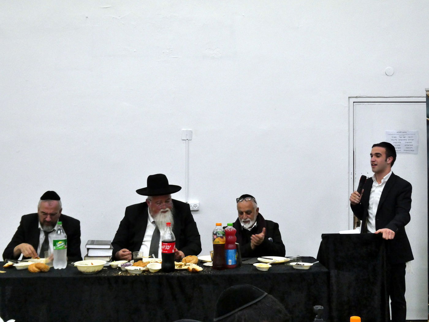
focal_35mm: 50
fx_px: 620
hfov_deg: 38.2
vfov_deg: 29.1
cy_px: 161
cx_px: 214
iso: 400
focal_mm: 9
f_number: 4.1
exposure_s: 1/80
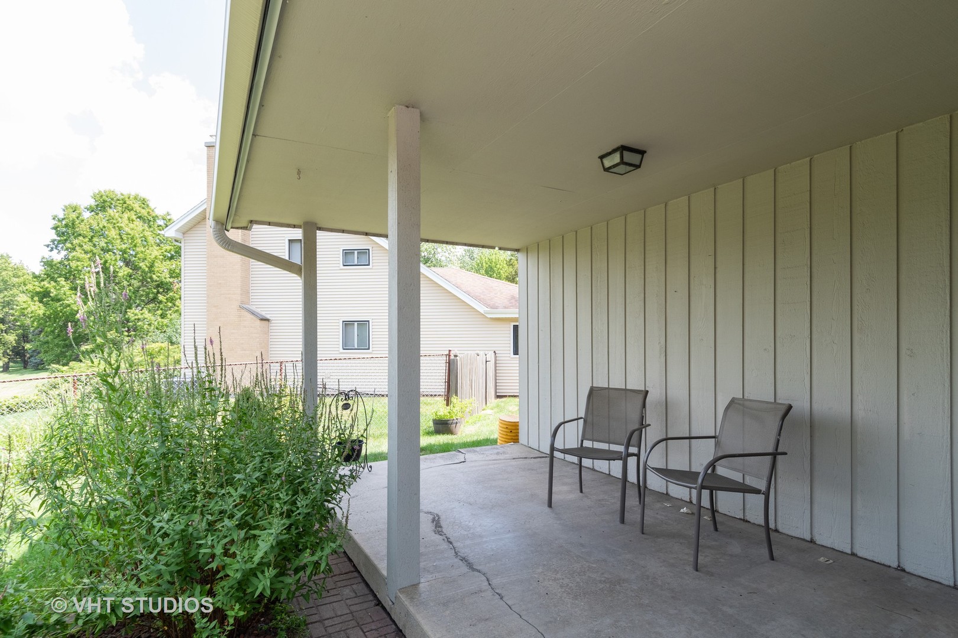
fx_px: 479
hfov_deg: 90.0
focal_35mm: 18
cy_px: 319
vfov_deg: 67.4
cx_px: 479
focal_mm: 12
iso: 400
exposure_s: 1/125
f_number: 8
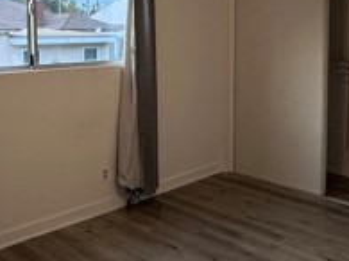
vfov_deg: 30.9
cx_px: 156
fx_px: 463
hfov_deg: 41.2
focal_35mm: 46
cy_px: 61
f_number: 2.2
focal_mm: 2.22
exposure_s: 1/120
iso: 200
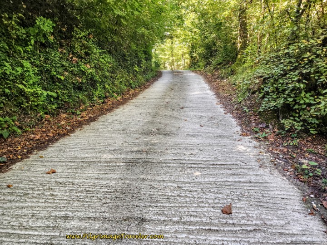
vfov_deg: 58.9
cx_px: 164
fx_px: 217
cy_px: 122
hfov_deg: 73.9
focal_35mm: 23
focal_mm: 6.4
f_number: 1.8
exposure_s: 1/180
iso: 200
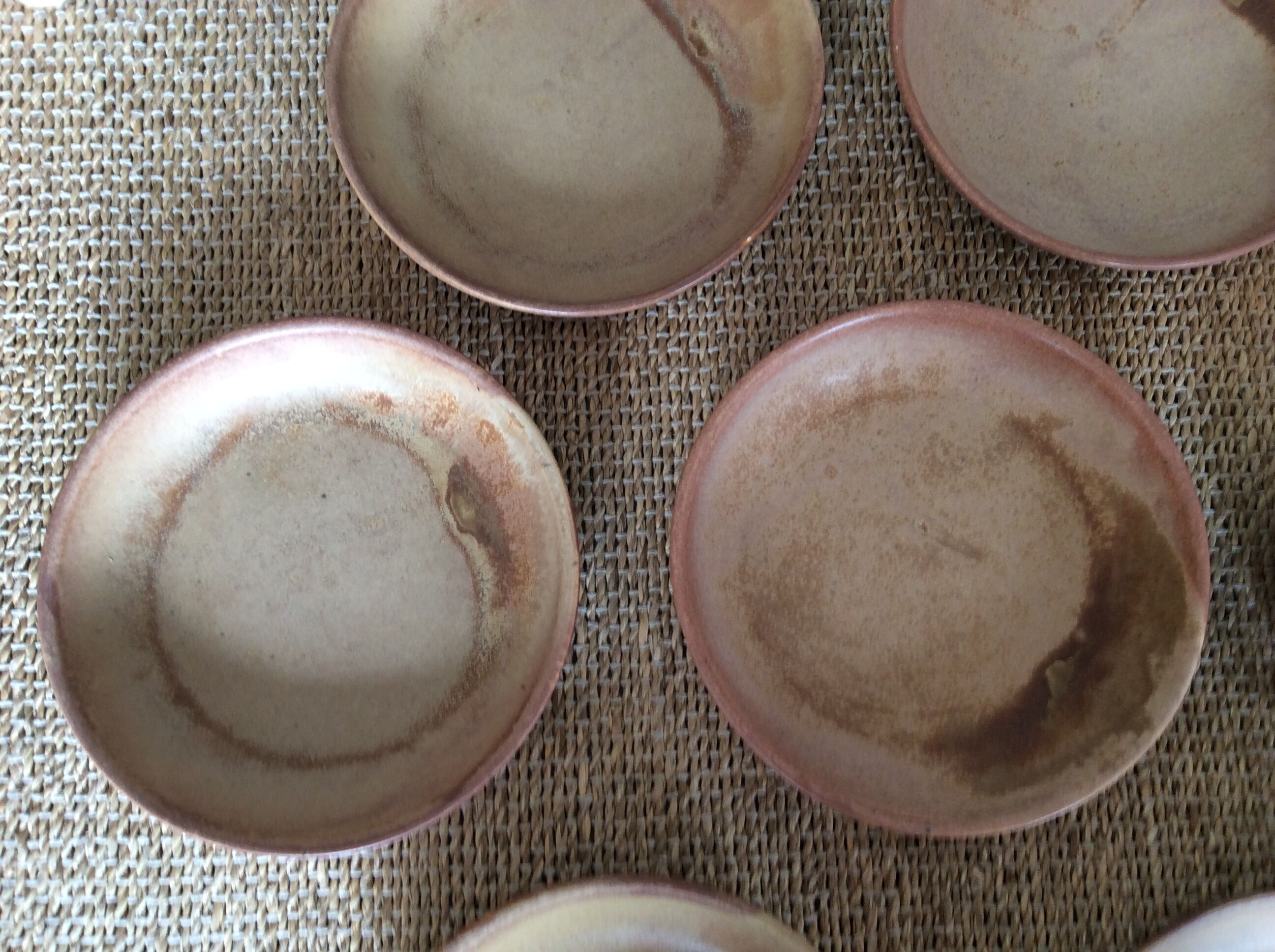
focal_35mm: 32
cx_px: 638
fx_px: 1177
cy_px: 476
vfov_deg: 44.1
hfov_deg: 56.9
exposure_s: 1/25
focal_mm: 3.3
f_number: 2.4
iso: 40
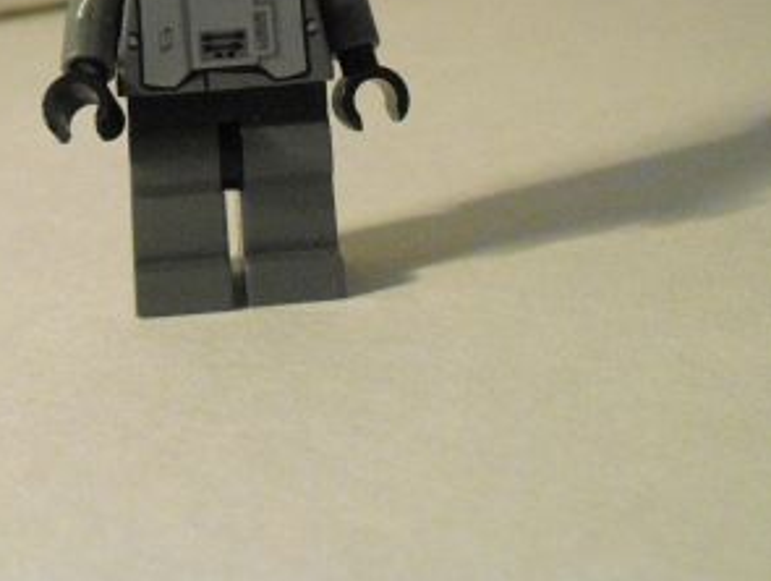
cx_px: 222
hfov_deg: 24.8
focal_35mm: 78
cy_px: -42
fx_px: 1739
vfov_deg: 18.3
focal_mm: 6.3
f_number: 3.1
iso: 800
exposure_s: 1/125
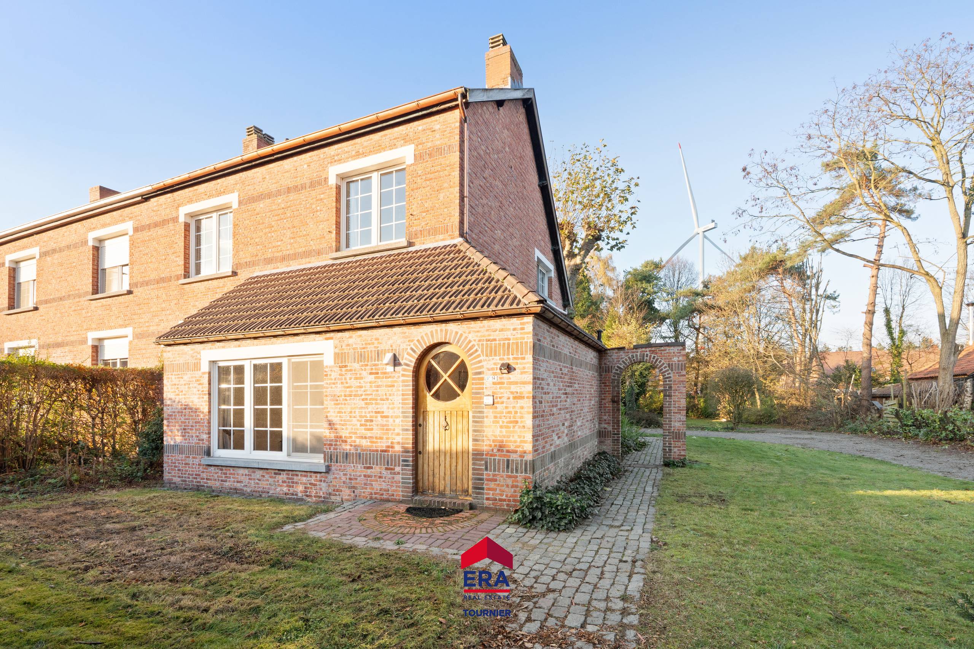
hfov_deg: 95.0
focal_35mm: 16
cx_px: 487
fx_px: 446
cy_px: 324
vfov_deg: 72.0
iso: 400
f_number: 11
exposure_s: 1/125
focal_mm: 16.5
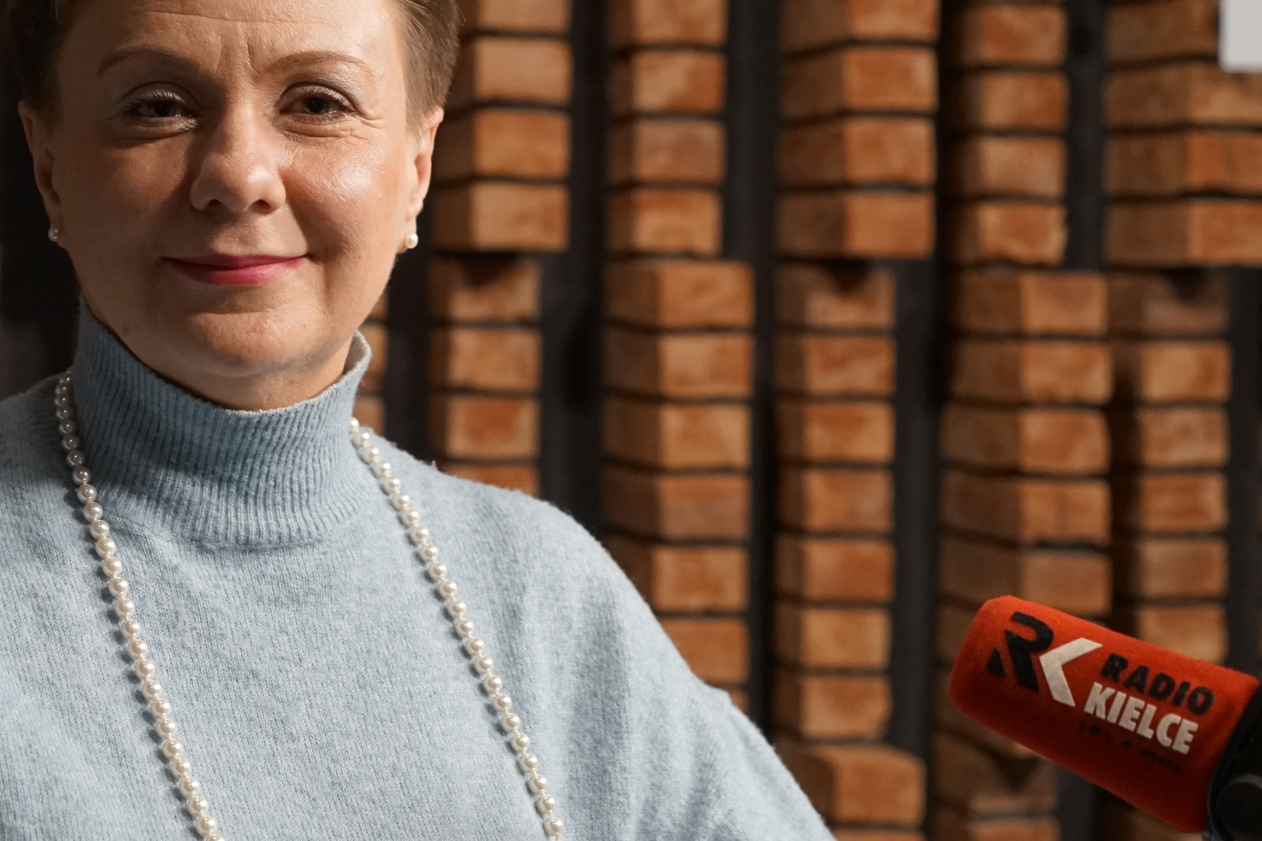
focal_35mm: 70
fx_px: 2454
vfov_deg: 19.4
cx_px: 281
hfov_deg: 28.3
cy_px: 325
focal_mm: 43
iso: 2500
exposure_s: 1/160
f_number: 4
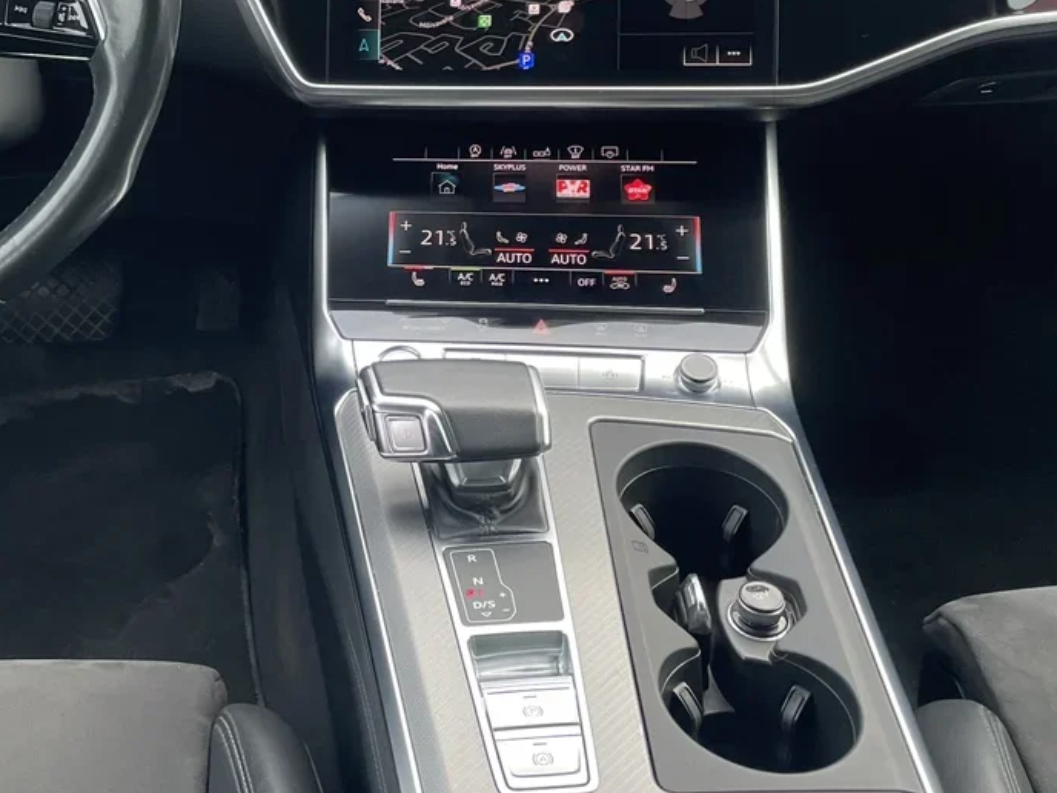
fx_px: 1496
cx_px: 267
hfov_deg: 38.0
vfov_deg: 29.1
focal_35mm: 49
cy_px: 172
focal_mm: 4.2
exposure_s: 1/121
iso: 50
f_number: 1.6
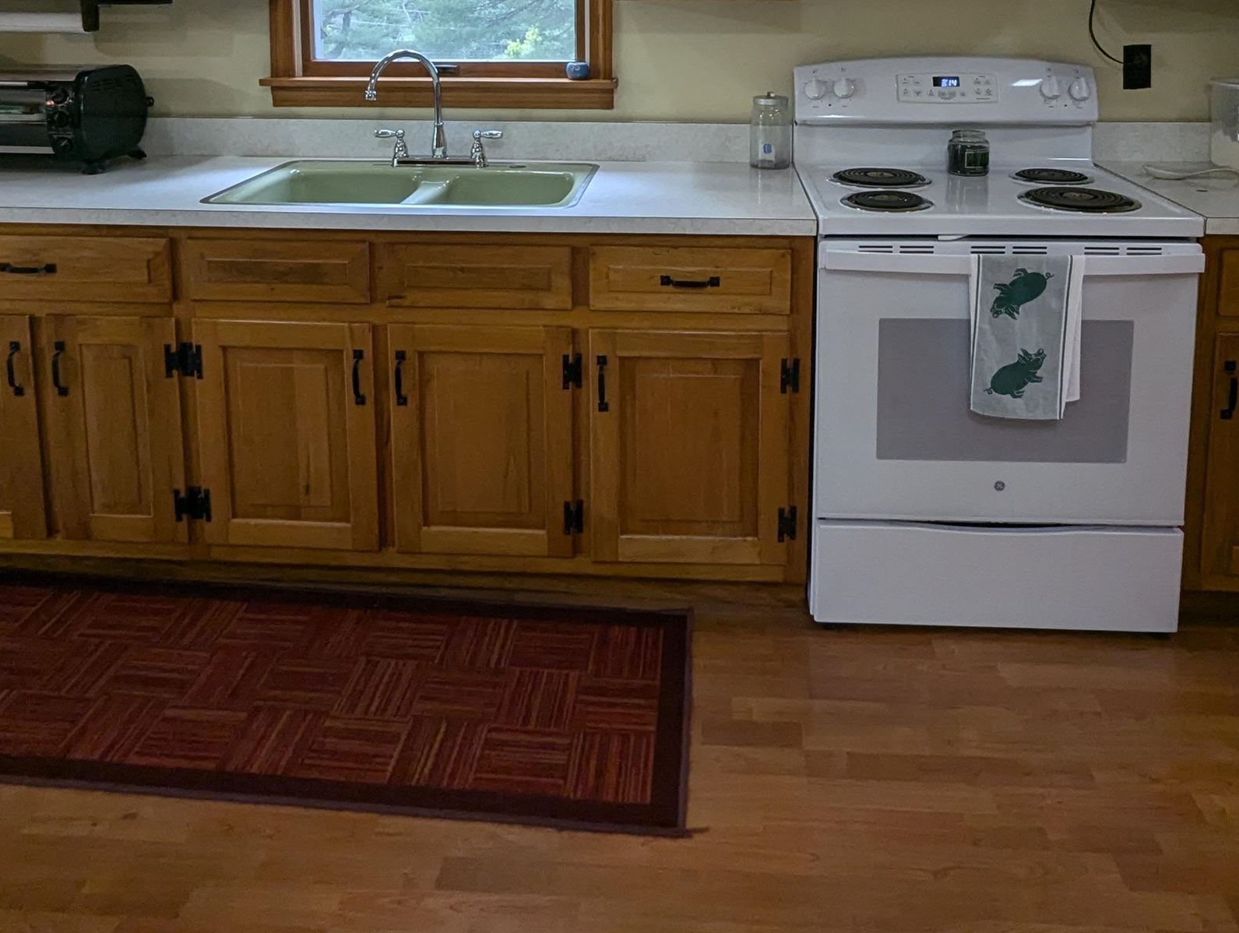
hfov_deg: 69.3
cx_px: 650
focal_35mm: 25
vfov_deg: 48.9
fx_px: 896
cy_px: 88
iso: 81
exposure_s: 1/40
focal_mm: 1.95
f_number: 2.2
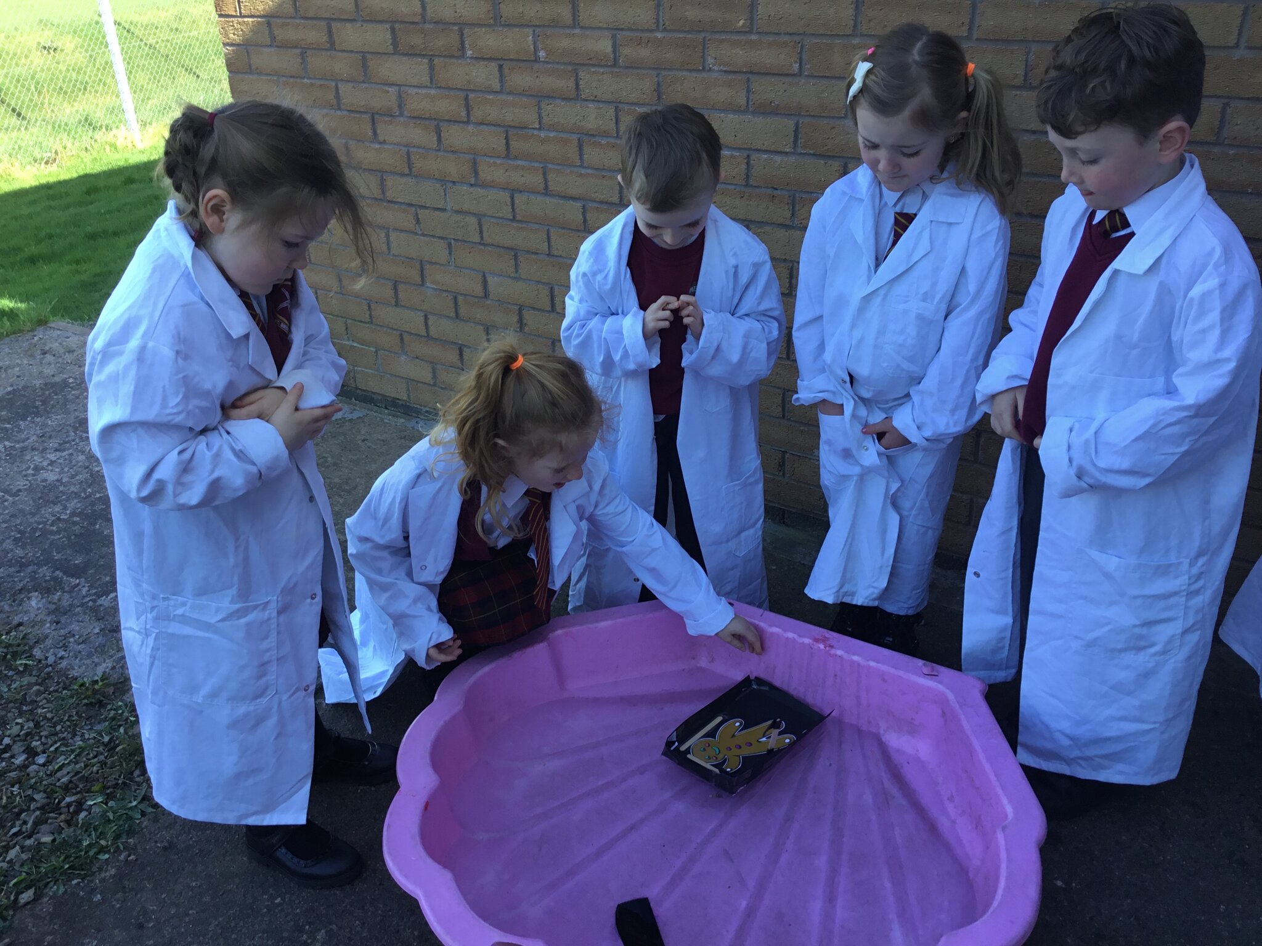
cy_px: 473
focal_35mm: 31
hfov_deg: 58.4
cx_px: 631
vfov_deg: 45.4
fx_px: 1130
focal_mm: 3.3
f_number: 2.4
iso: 25
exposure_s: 1/160
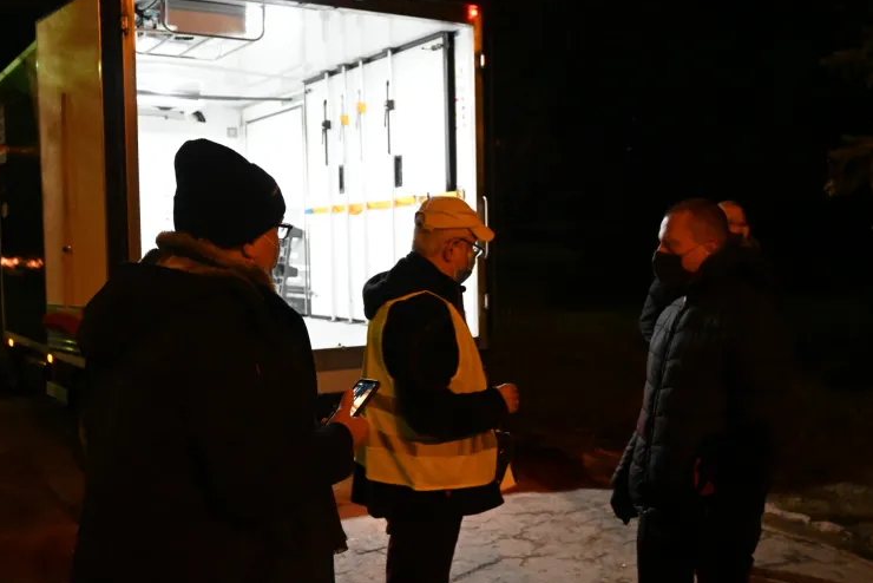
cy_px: 292
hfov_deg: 50.1
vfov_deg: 34.6
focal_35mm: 39
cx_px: 429
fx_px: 934
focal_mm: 25
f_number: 4.2
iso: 11400
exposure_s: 1/60
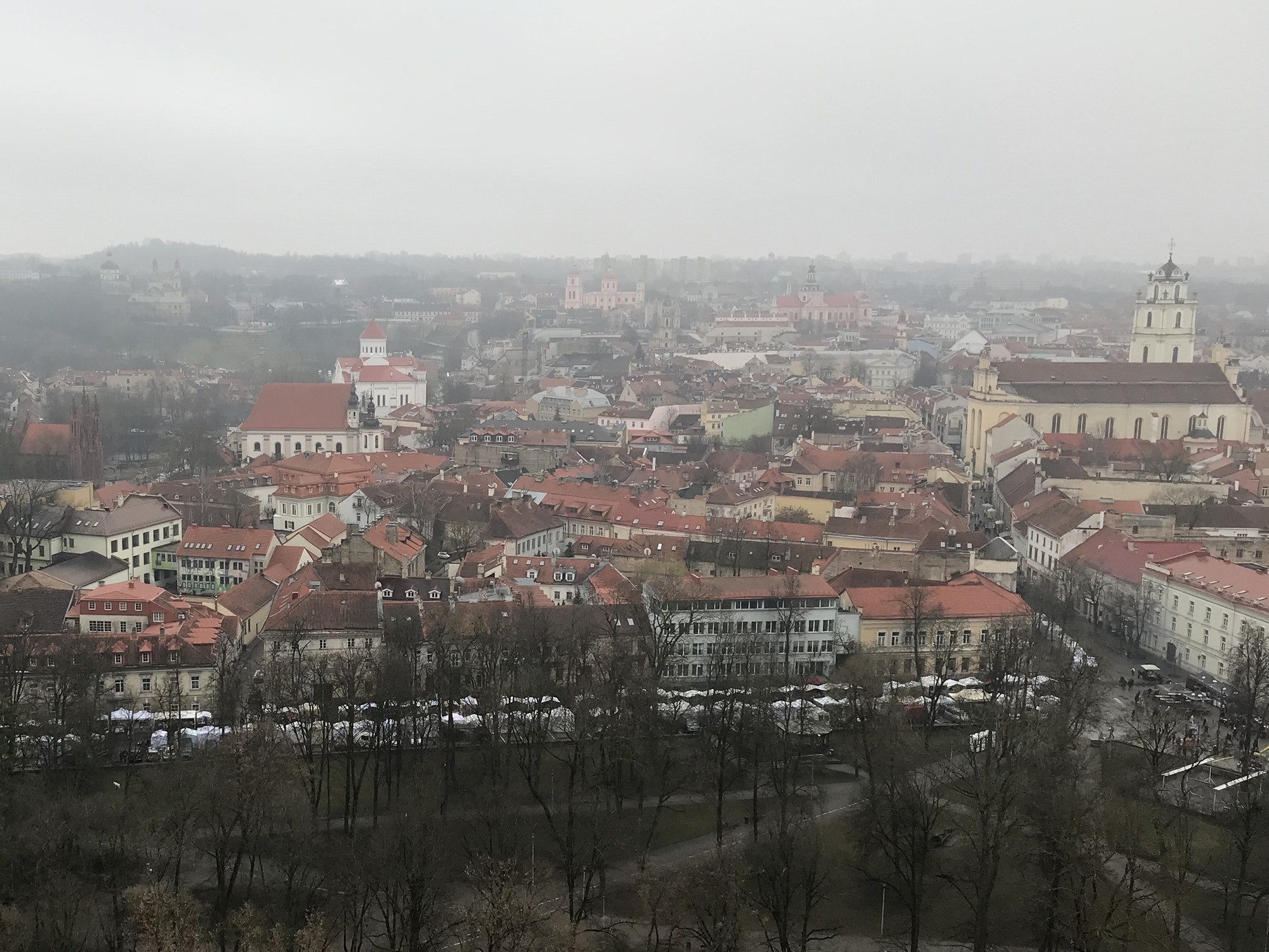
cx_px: 389
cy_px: 531
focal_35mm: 39
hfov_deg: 46.8
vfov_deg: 36.8
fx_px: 1430
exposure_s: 1/152
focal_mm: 3.99
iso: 20
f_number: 1.8
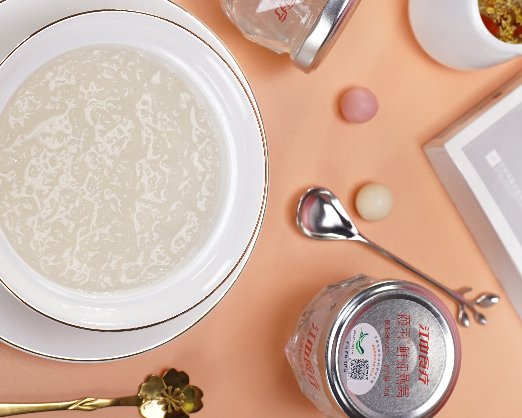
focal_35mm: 114
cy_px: 163
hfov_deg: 16.9
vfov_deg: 13.5
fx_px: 1761
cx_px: 228
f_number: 7.1
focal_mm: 73
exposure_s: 1/125
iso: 500
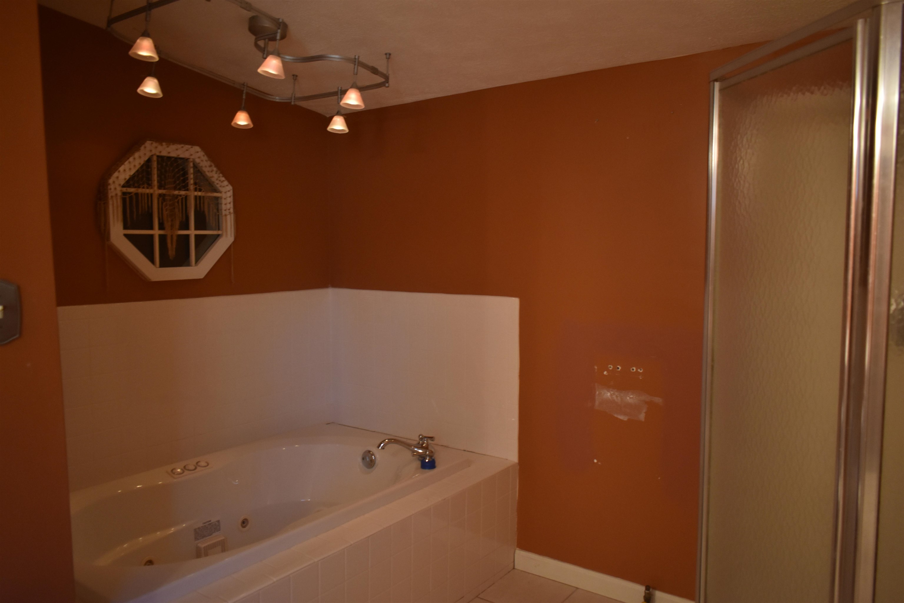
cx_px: 452
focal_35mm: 27
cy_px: 302
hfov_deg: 67.4
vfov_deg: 47.9
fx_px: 678
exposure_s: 1/30
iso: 1100
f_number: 3.5
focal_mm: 18
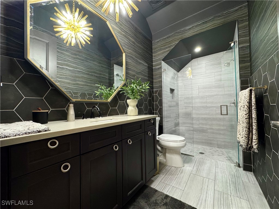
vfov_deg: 85.7
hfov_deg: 102.1
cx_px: 140
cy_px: 104
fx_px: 113
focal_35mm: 14
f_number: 2.2
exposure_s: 1/60
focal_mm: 2.22
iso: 400
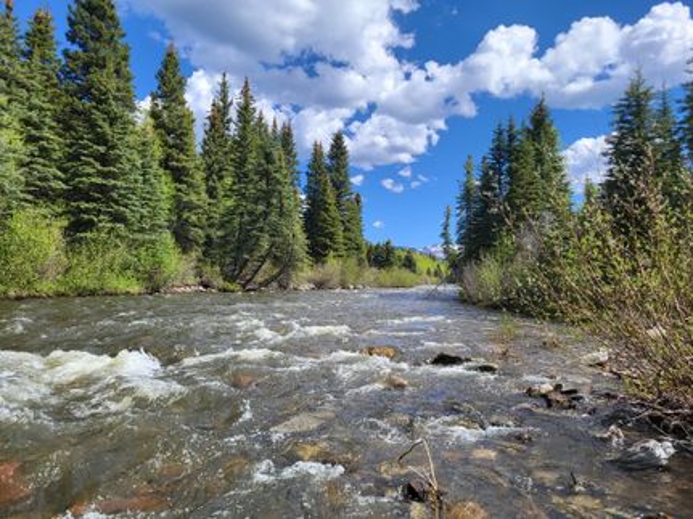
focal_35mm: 26
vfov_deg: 53.0
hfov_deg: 67.3
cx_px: 346
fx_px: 520
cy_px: 260
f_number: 1.8
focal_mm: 5.4
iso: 40
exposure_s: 1/2043
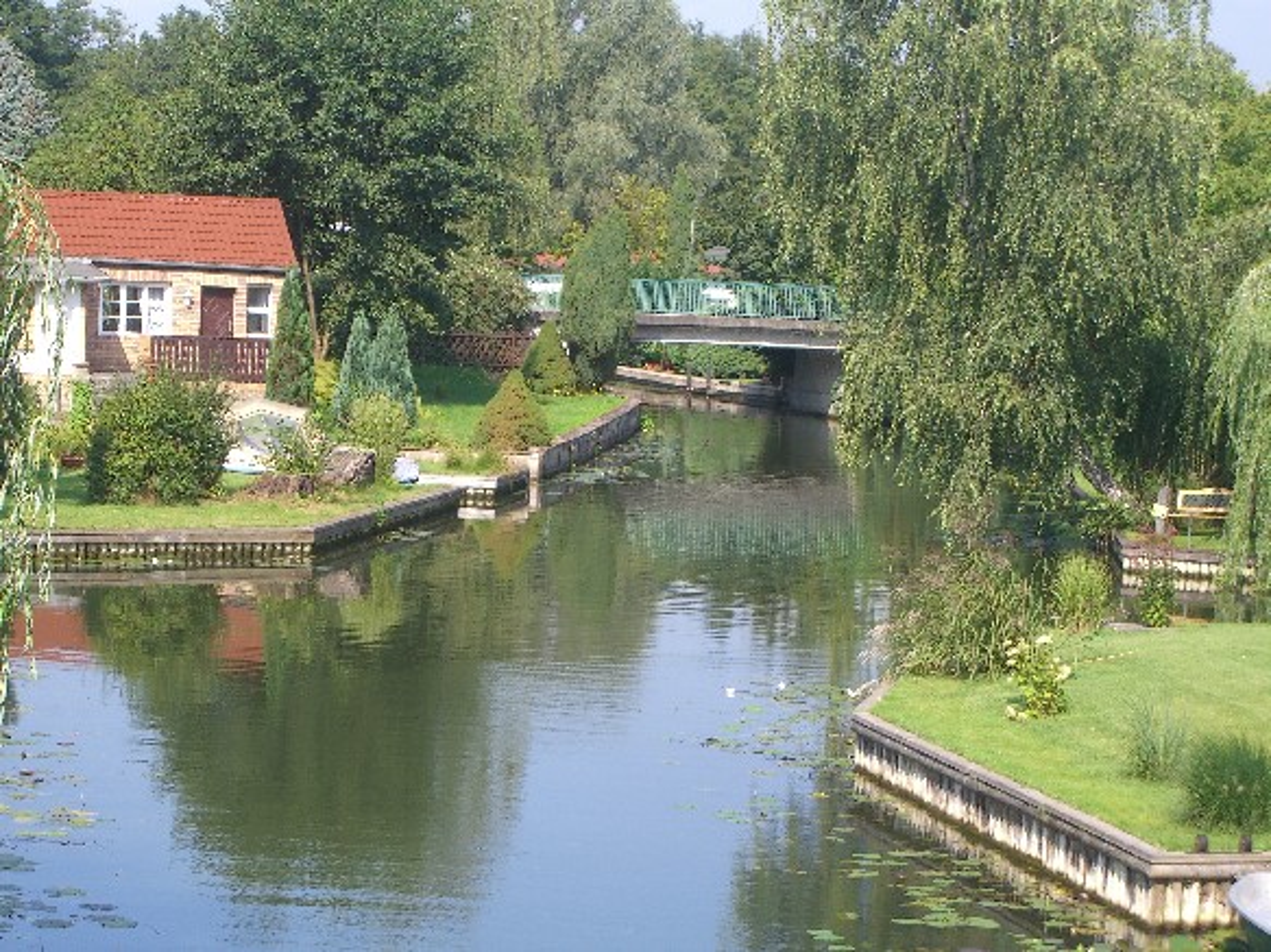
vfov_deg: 13.0
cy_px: 476
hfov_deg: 17.3
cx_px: 636
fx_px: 4185
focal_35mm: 114
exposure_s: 1/200
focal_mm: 23.7
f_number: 5.1
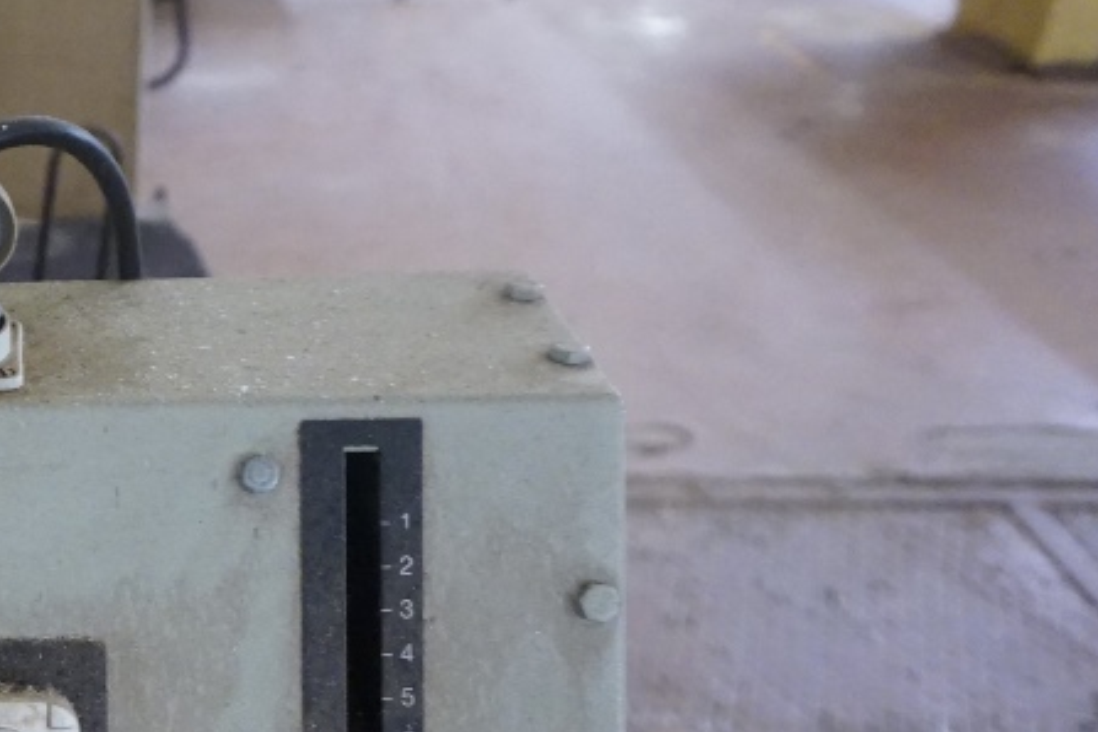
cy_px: 593
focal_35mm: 55
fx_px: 1677
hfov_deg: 32.1
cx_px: -101
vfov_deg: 24.2
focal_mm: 16
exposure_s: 1/20
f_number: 3.5
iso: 3200
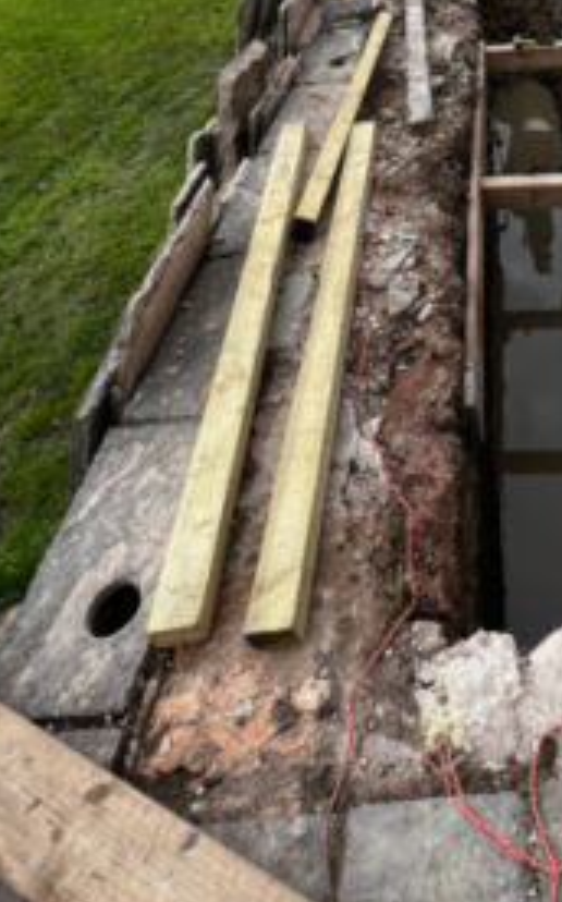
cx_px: 524
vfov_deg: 65.0
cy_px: 160
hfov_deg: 44.0
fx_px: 614
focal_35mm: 25
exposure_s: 1/903
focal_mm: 1.57
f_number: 1.8
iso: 32
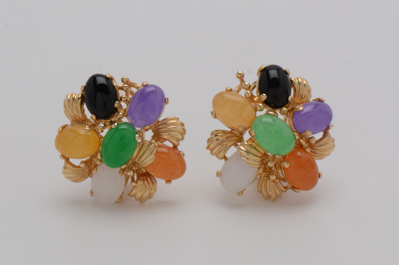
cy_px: 132
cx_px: 200
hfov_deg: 16.1
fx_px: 1410
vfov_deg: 10.7
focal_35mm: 128
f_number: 22
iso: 200
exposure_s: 1/125
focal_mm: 85
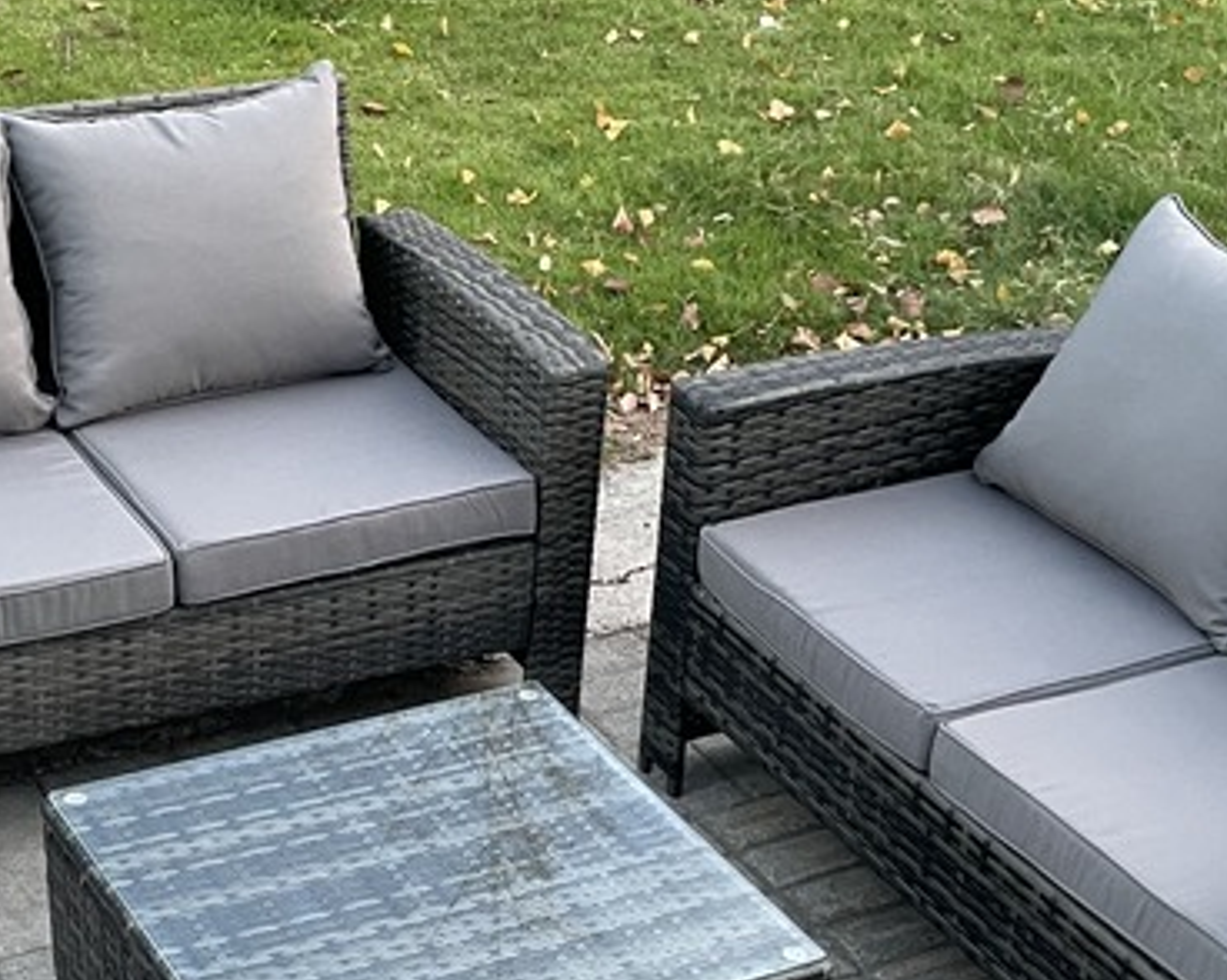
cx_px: 450
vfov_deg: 21.6
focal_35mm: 69
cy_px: 910
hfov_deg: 27.4
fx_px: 2504
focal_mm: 4.2
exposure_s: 1/60
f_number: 1.6
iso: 200
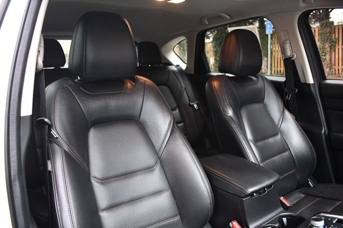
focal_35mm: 30
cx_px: 172
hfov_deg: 62.0
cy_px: 114
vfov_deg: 43.6
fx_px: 286
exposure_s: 1/125
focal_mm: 20
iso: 2800
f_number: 3.5
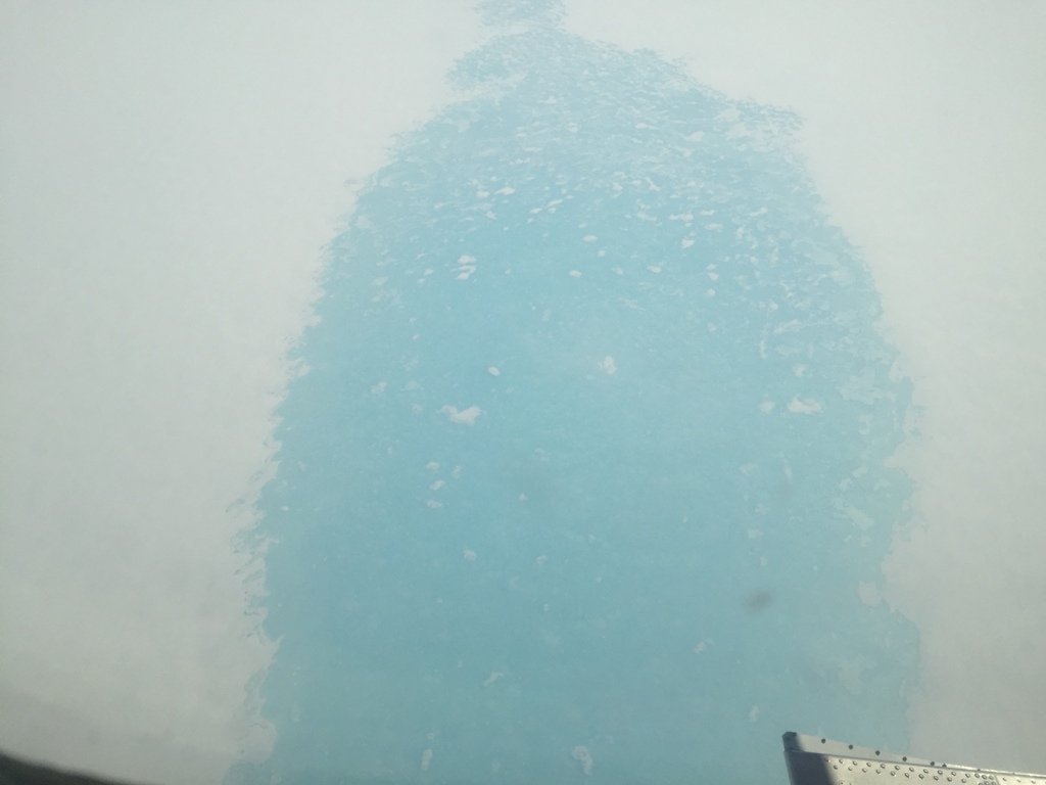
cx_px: 523
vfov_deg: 48.2
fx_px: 876
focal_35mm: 29
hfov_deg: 61.7
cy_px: 392
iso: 32
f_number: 2.2
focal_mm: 4.15
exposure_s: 1/2639
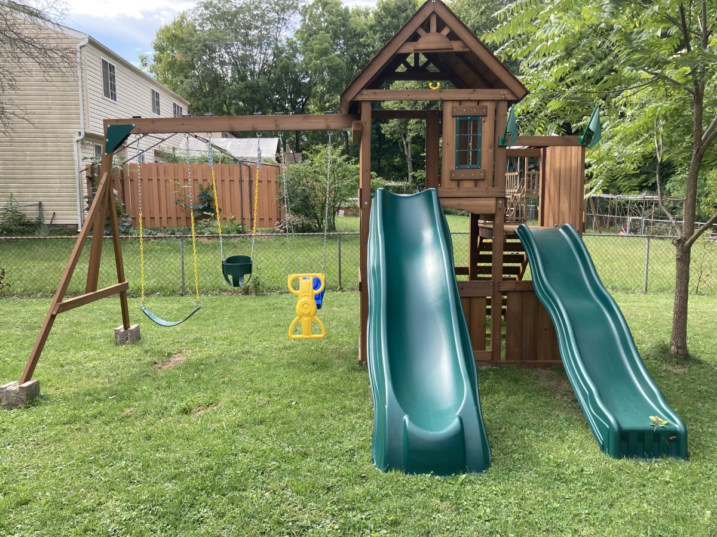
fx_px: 580
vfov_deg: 49.7
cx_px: 358
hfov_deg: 63.4
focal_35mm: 28
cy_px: 268
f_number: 1.8
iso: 20
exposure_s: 1/490
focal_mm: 3.99
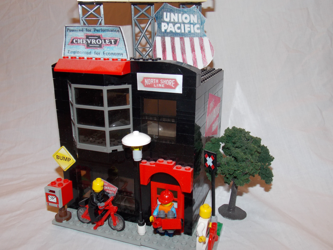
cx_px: 166
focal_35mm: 30
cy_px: 125
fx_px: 289
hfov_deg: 60.0
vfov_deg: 46.8
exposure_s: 1/30
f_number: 3.3
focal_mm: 5.3
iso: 200
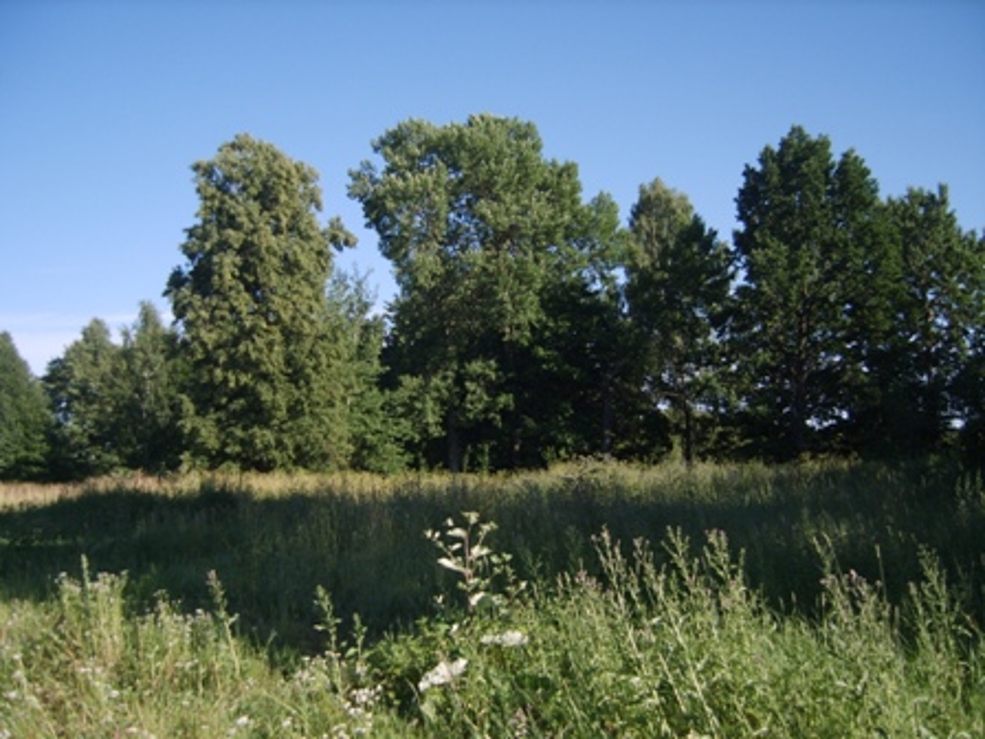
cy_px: 370
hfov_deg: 52.6
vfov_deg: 40.7
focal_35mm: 35
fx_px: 996
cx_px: 492
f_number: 7.1
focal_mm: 7.4
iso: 50
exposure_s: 1/180
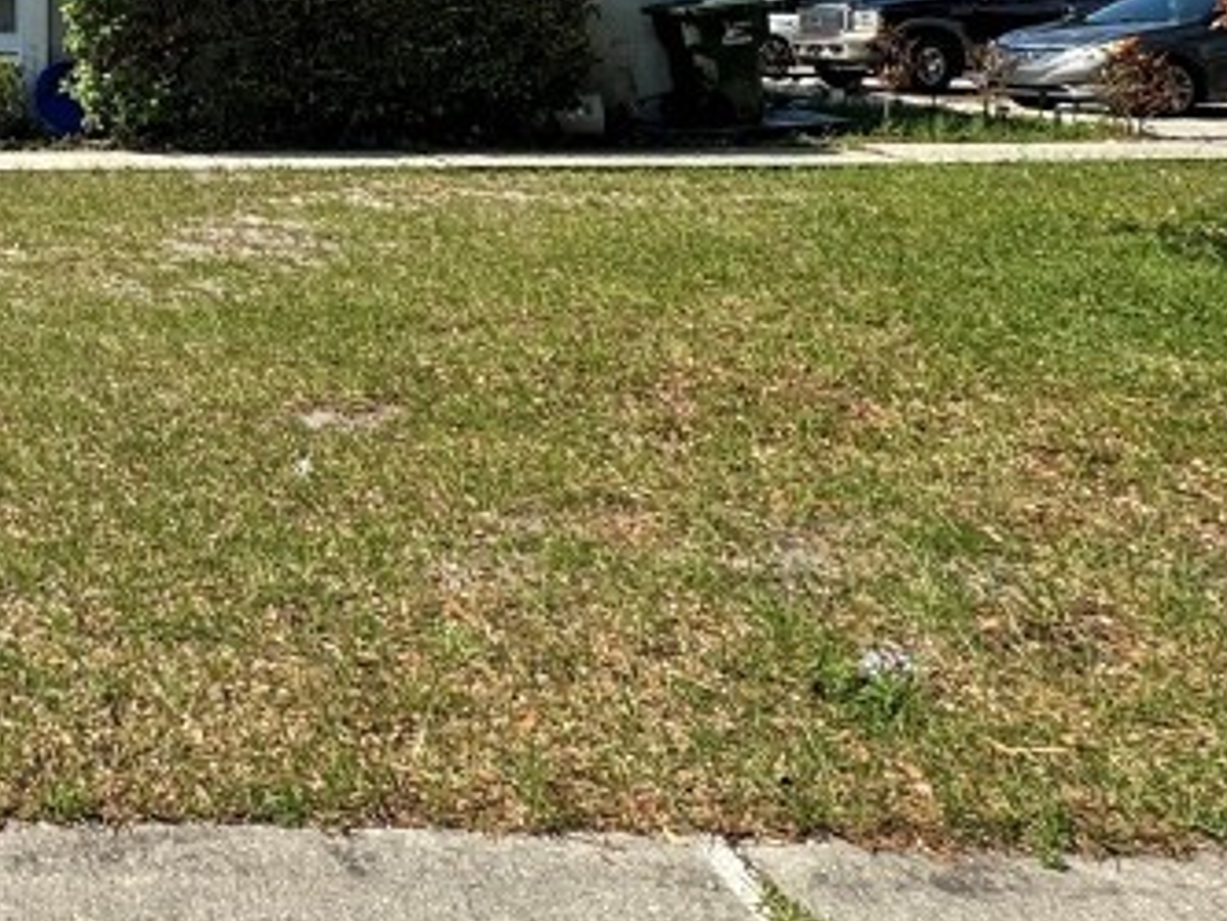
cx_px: -29
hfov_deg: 38.4
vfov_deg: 30.6
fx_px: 1525
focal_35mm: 43
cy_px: -55
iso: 50
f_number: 2.2
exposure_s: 1/1637
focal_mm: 2.22
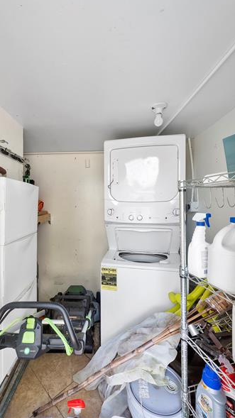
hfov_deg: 66.5
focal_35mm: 16
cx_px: 96
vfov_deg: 99.4
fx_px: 177
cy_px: 206
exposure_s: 1/5
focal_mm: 10
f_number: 11
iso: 100
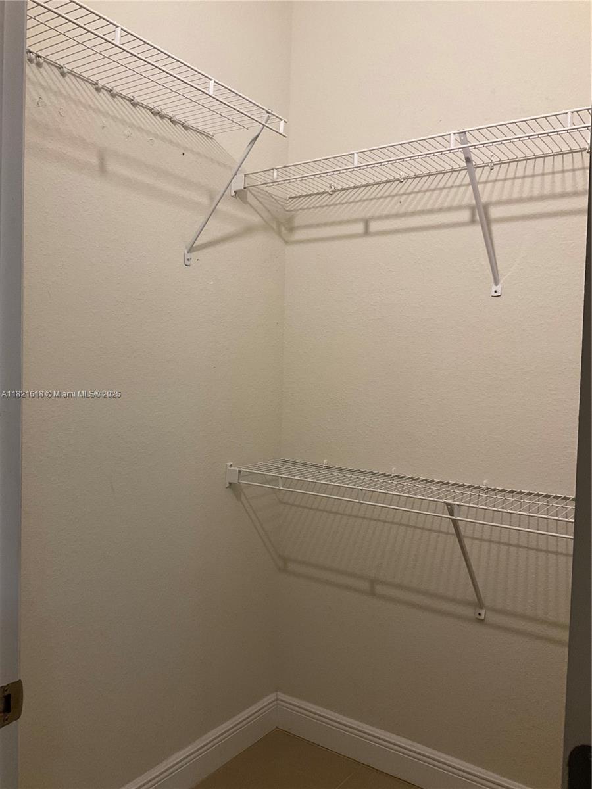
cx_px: 296
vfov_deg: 61.7
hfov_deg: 48.2
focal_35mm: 29
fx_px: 661
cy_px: 394
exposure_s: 1/60
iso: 100
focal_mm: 3
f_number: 1.8
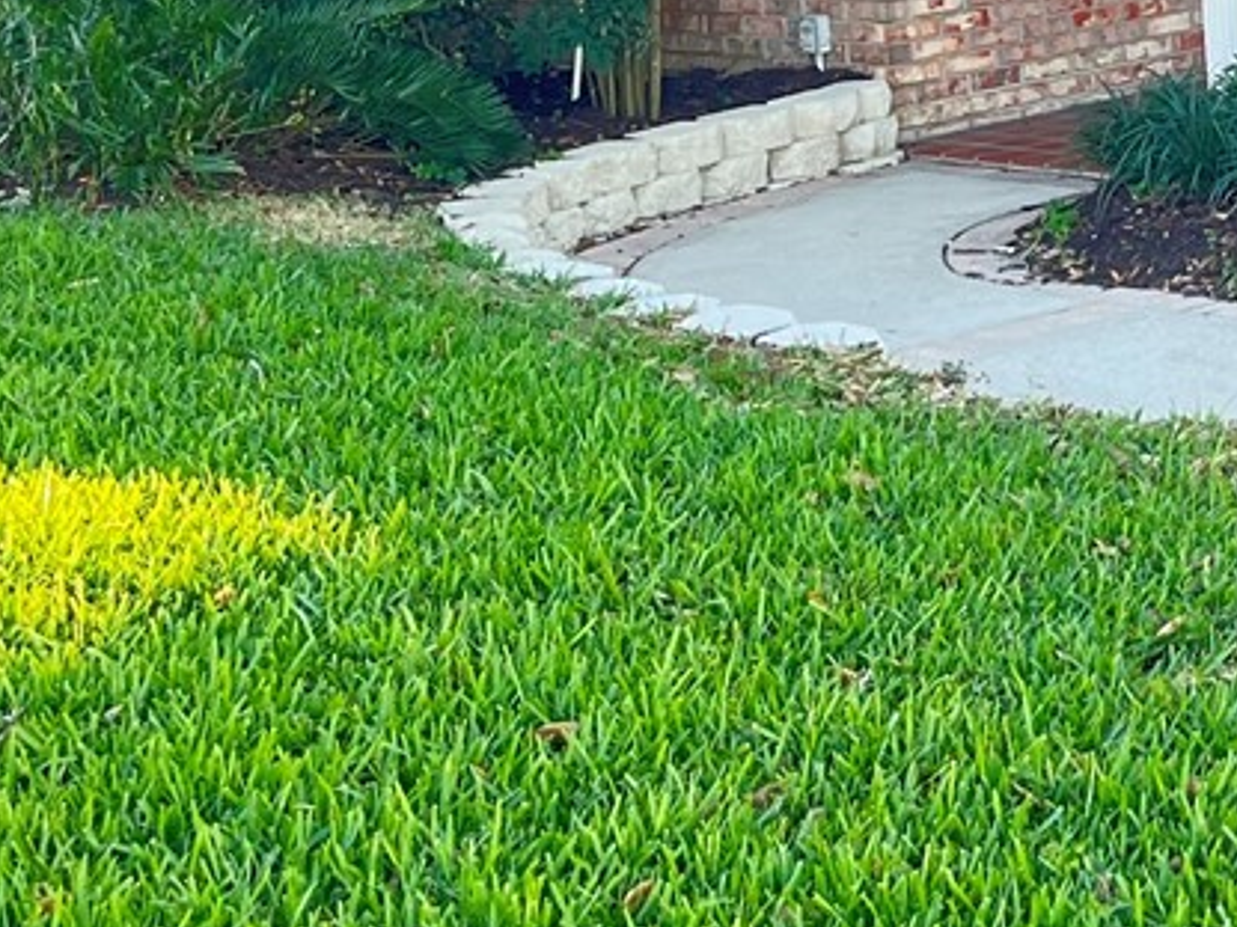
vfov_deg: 14.1
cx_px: 1549
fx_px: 3573
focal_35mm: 100
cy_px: -365
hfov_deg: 18.4
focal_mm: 5.1
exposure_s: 1/121
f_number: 1.6
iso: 125
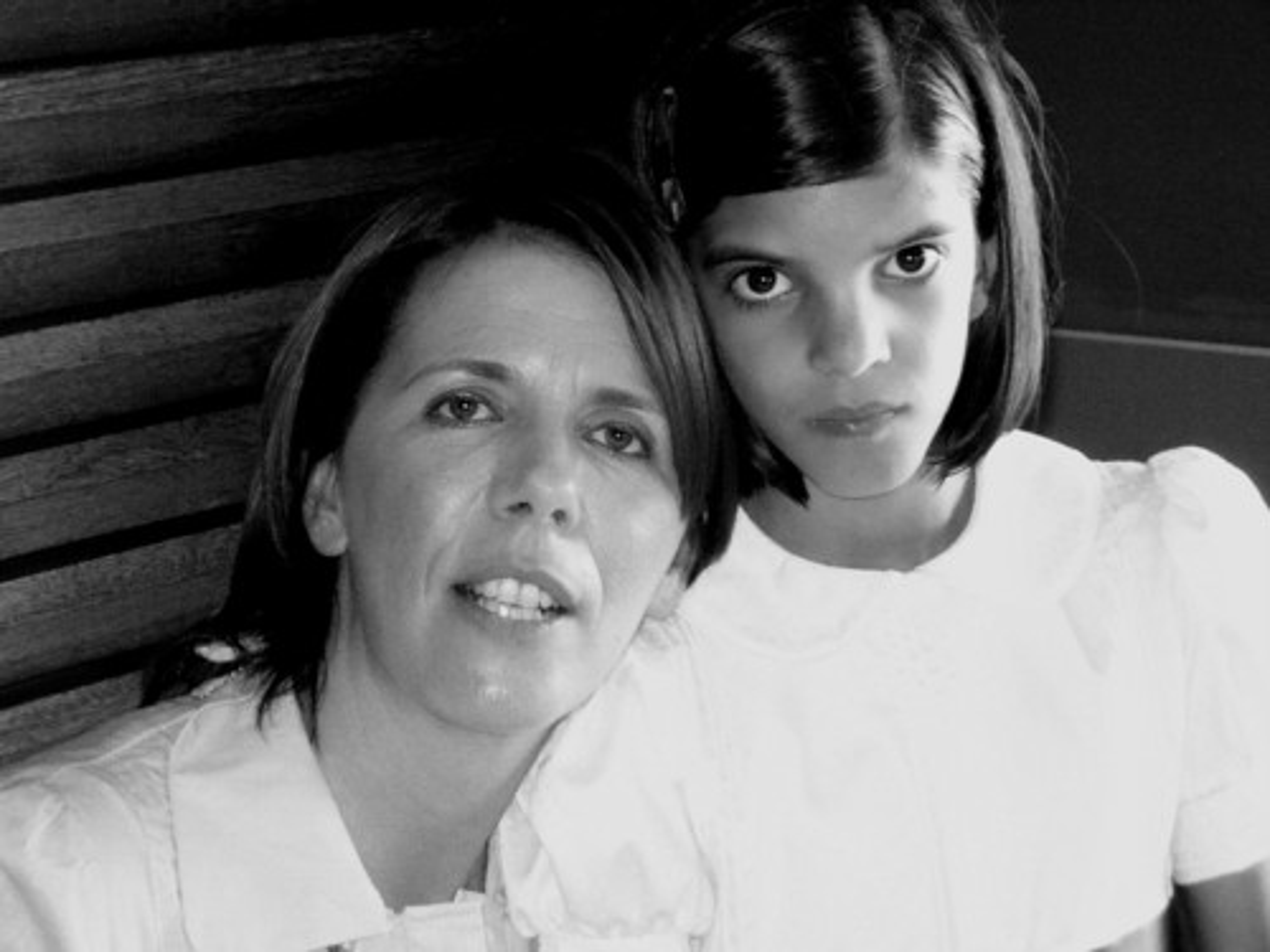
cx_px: 635
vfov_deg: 14.1
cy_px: 476
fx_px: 3852
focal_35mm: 105
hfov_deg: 18.7
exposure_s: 1/30
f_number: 5
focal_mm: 17.4
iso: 400
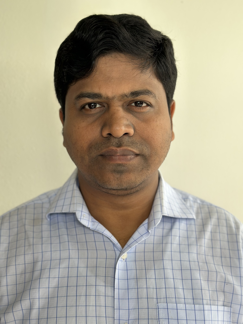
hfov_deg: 30.3
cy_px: 162
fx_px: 449
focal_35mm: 48
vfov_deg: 39.7
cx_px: 122
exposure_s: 1/166
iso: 125
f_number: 1.78
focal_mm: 6.86
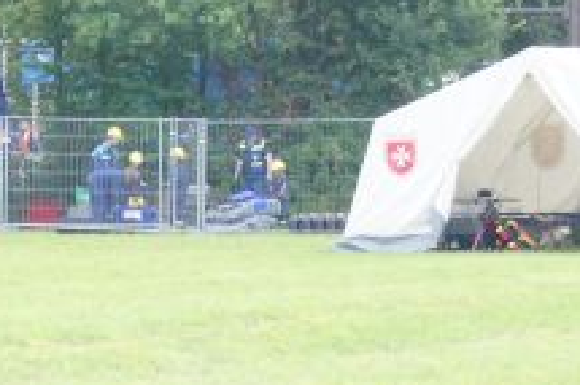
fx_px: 4940
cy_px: 194
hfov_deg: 6.6
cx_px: -359
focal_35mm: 307
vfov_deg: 4.5
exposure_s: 1/100
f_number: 13
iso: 1000
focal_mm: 55
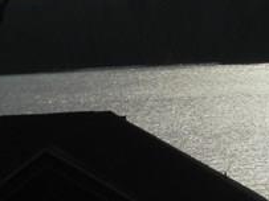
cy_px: -243
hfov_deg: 3.8
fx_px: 4039
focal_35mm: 520
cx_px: 191
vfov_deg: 2.8
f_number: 12.6
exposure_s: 1/640
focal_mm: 18.6
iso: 80
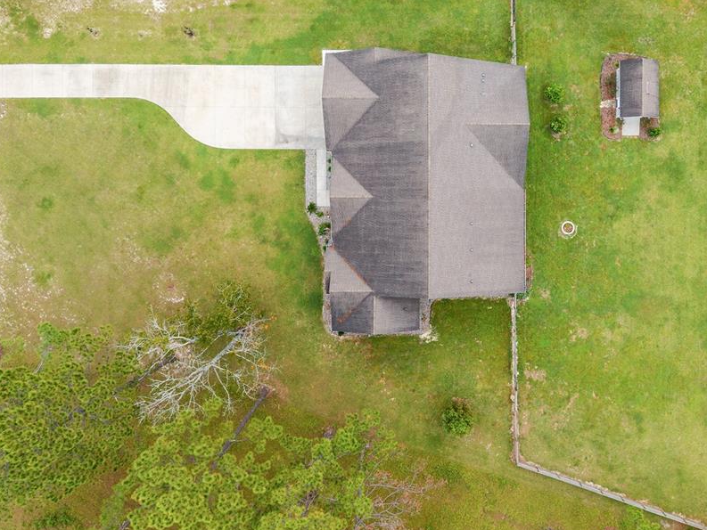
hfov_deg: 57.7
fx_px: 633
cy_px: 213
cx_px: 437
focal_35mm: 31
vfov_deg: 45.2
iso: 100
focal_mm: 8.67
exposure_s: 1/125
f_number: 1.8
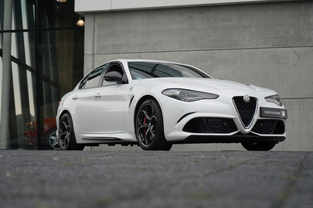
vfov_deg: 20.9
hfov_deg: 31.0
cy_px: 104
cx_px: 156
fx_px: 565
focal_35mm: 65
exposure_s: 1/160
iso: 160
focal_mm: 65
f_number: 5.6
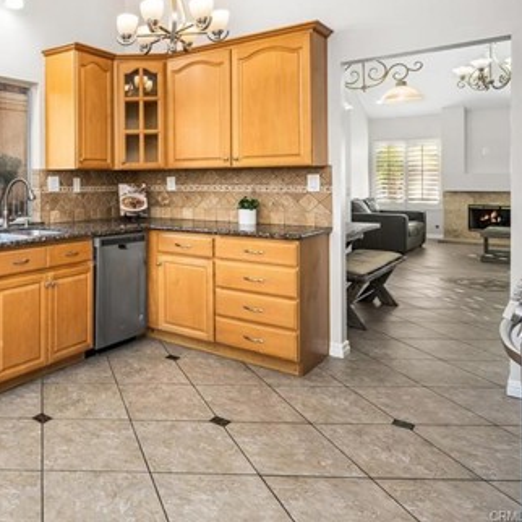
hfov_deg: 49.0
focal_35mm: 28
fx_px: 475
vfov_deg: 56.5
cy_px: 180
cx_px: 19
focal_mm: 16.5
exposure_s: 1/25
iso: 100
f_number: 6.3
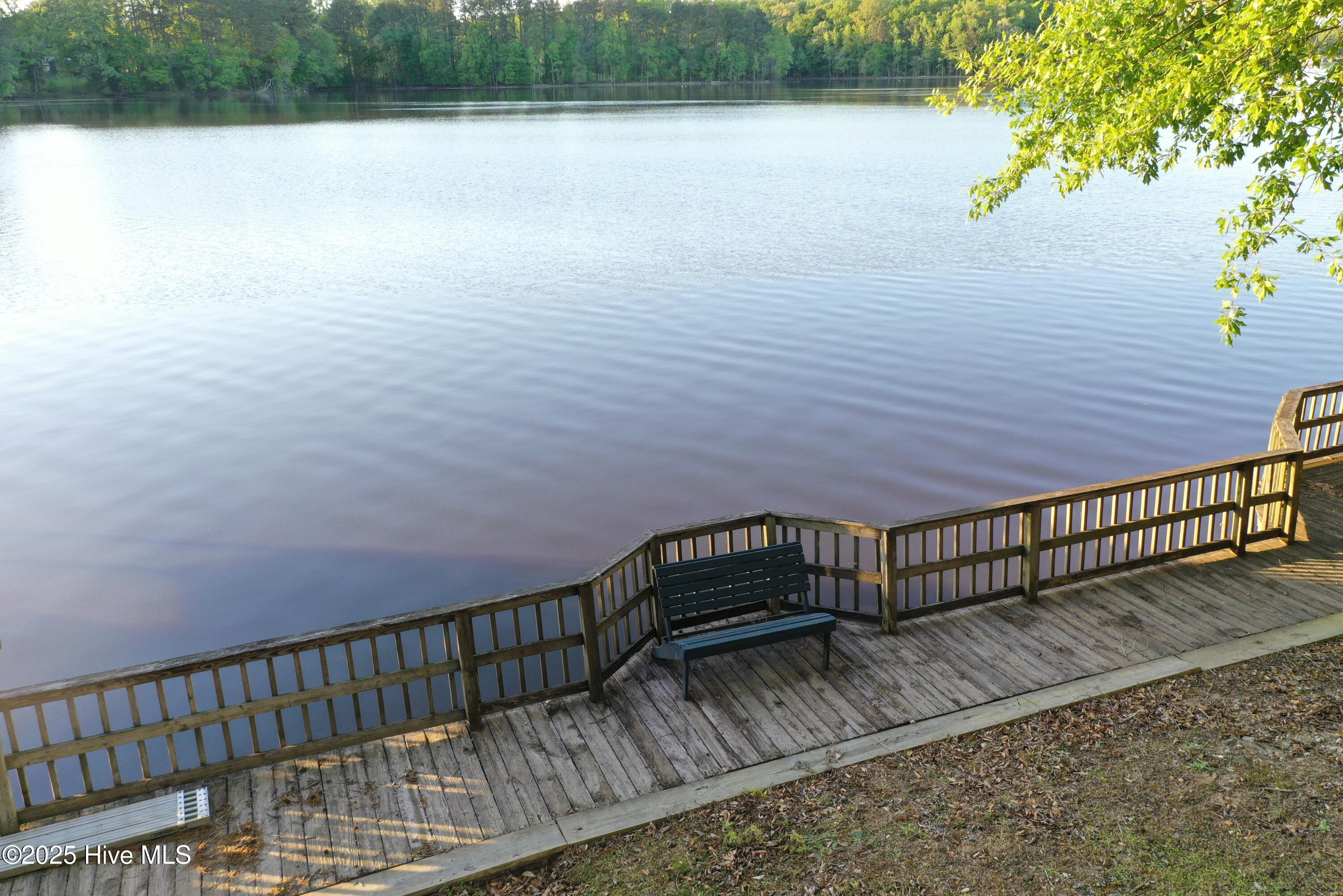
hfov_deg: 65.5
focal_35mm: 28
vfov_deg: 46.4
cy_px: 448
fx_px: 1044
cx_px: 672
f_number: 4
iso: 100
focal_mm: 10.26
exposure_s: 1/80
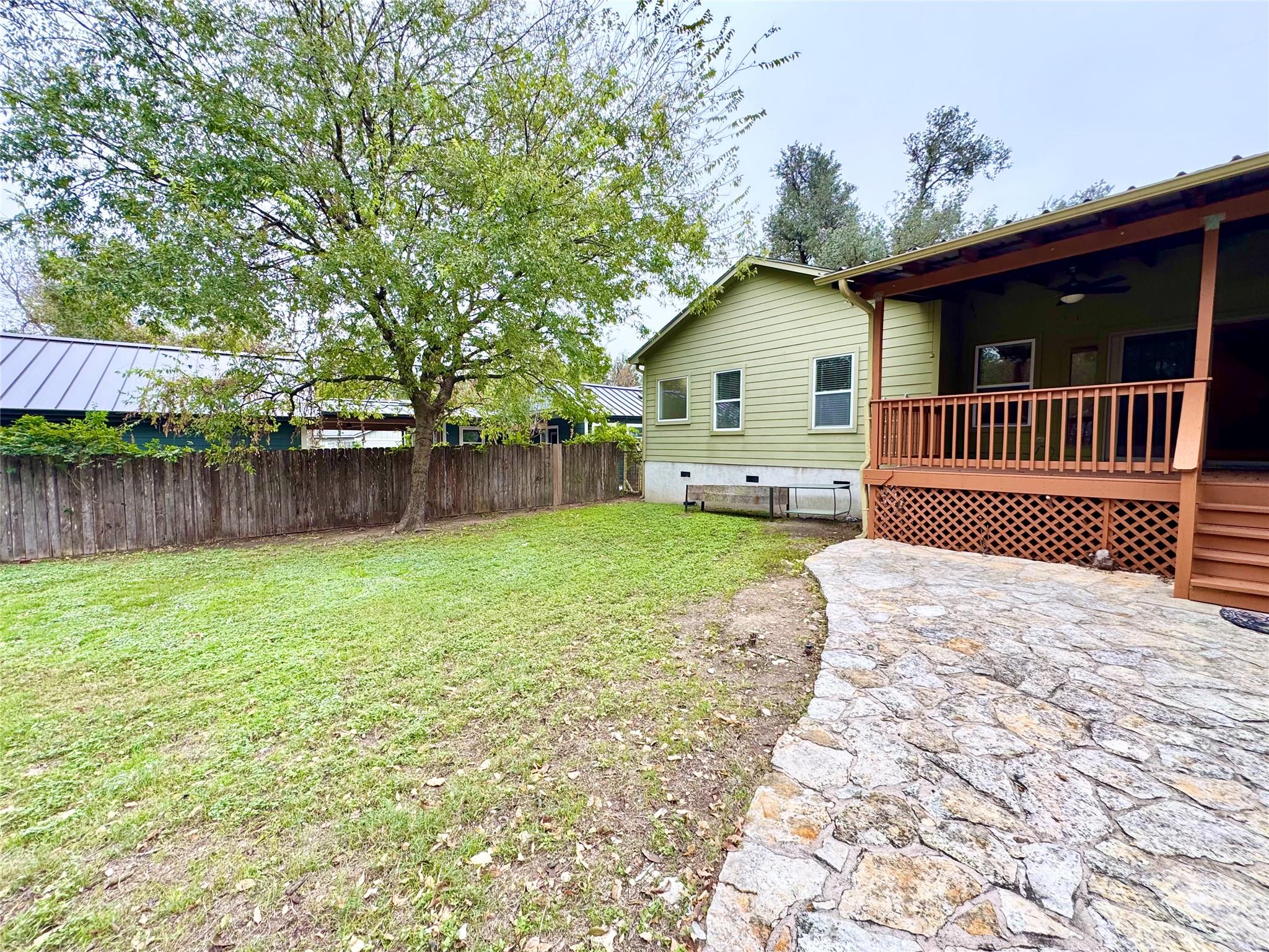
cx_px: 634
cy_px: 476
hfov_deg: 102.1
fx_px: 513
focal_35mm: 14
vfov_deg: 85.7
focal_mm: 2.22
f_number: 2.2
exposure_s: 1/167
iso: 40
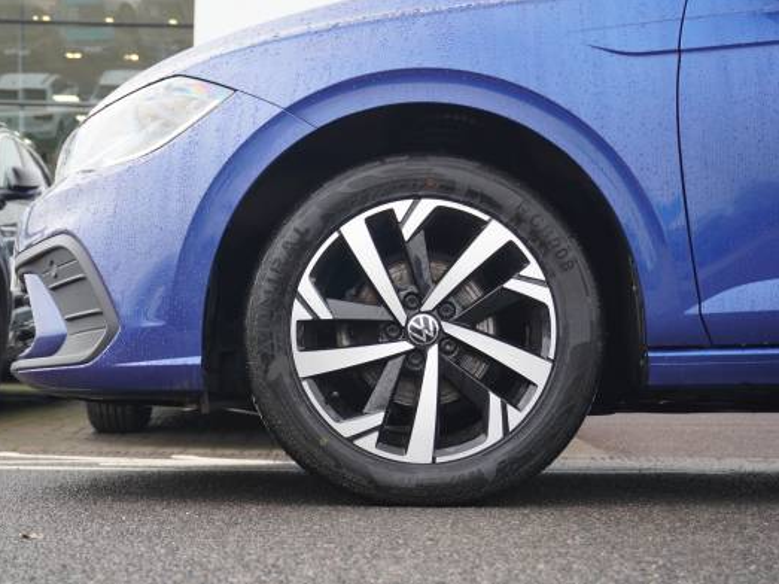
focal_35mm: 60
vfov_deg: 24.4
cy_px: 268
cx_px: 353
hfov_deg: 32.2
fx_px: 1350
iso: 800
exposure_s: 1/160
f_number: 5
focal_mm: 34
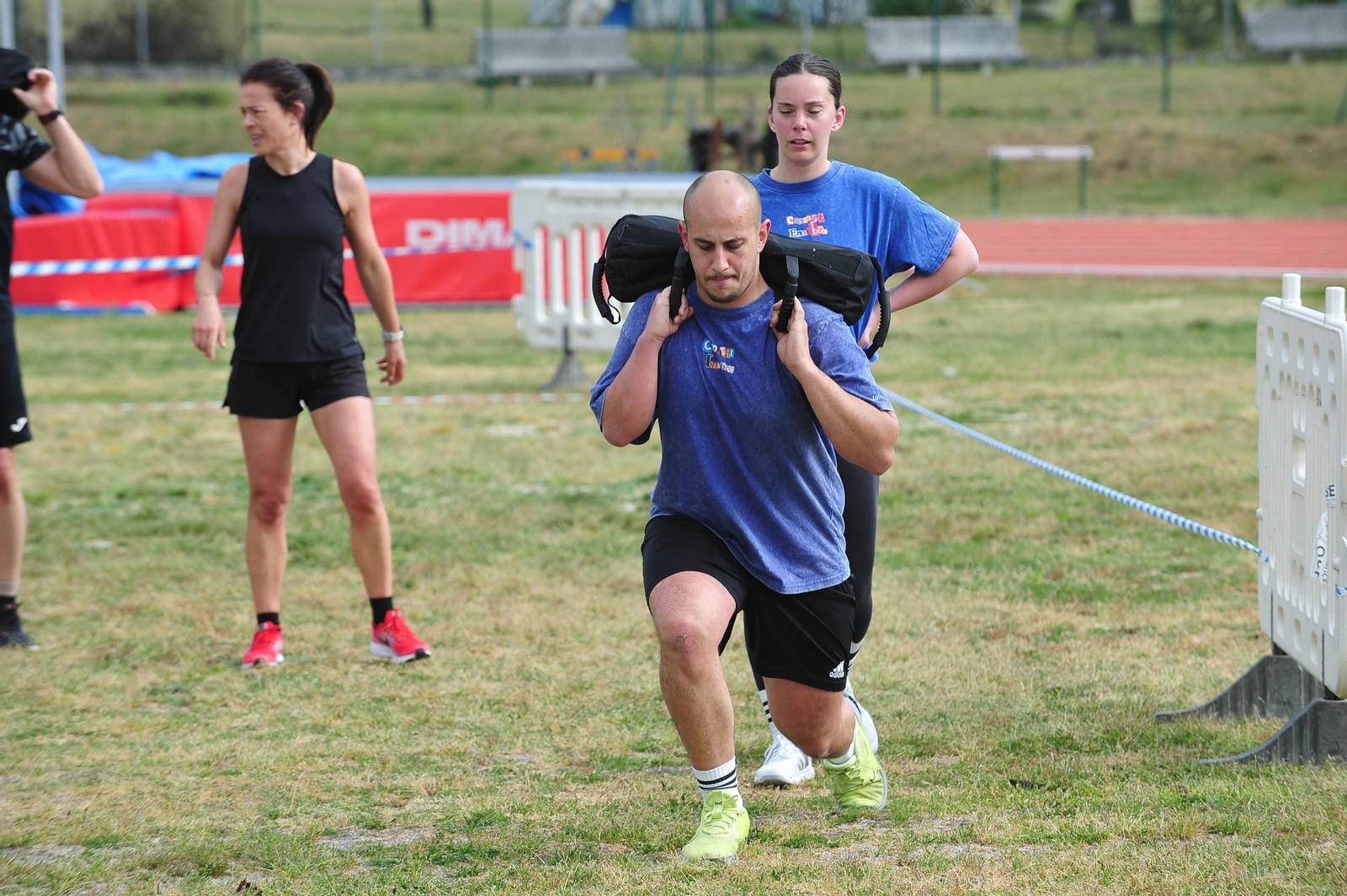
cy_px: 448
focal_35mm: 200
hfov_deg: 10.3
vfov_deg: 6.9
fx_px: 7479
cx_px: 674
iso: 320
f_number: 7.1
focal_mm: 200
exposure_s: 1/400
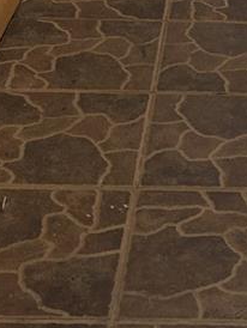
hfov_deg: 11.5
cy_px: -293
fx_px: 1206
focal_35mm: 127
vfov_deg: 13.6
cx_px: 295
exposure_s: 1/836
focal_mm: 4.15
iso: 25
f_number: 2.2
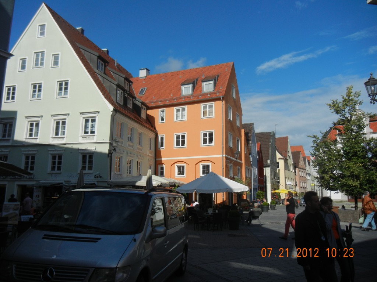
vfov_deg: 46.8
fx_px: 327
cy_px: 141
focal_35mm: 30
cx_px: 188
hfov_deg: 60.0
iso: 160
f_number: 7
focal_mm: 5.4
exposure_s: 1/715
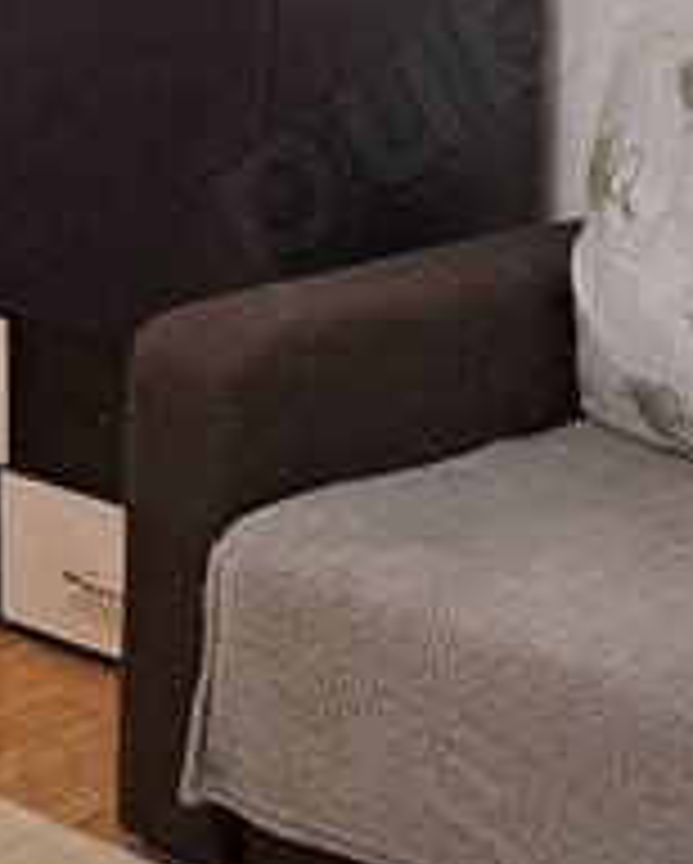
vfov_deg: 14.9
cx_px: 153
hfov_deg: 12.1
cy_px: -9
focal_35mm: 127
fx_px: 3251
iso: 320
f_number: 1.8
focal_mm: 4.65
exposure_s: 1/50
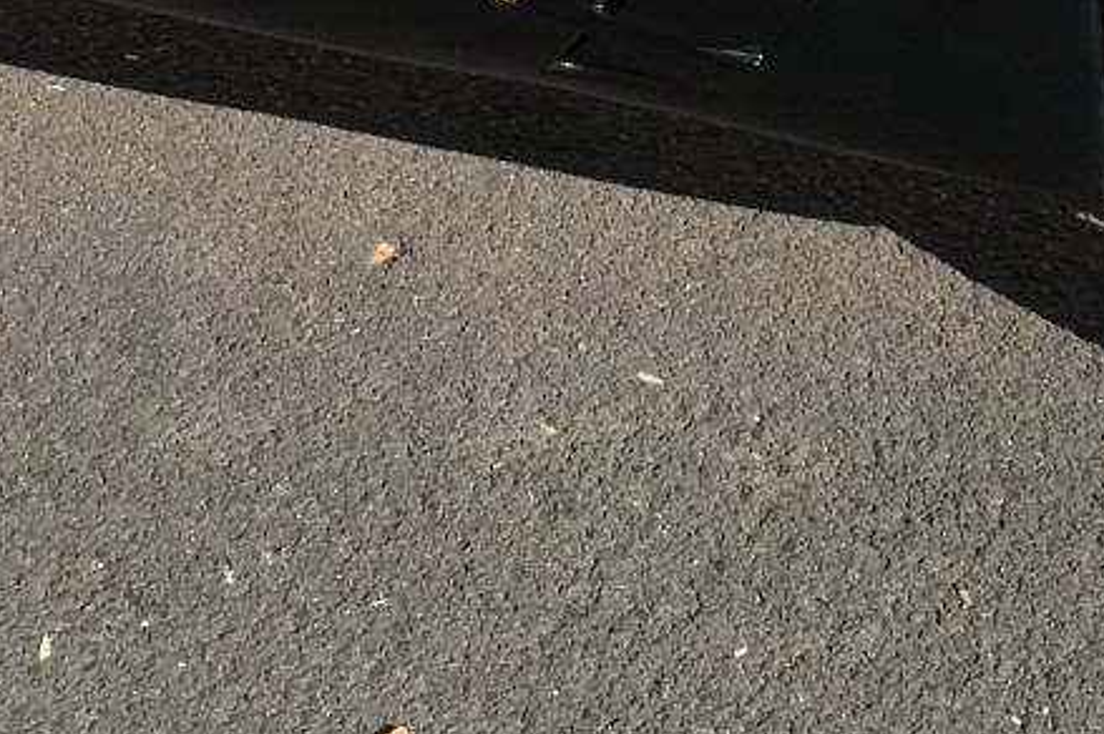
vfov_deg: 12.6
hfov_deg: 20.6
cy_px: -581
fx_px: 3034
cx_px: 656
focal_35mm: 99
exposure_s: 1/1304
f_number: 2.2
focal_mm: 4.15
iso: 25
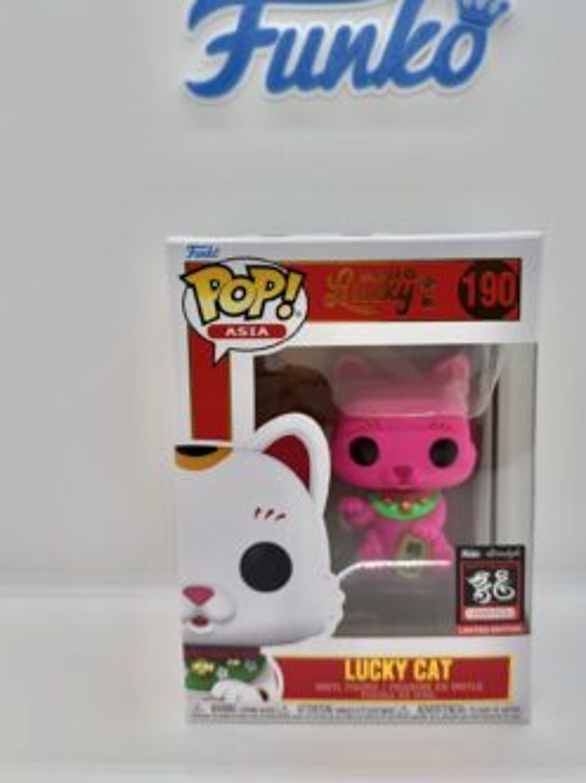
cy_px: 350
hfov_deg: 48.0
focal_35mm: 29
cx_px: 345
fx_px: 655
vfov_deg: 61.5
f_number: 1.78
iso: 64
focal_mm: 6.76
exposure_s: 1/284
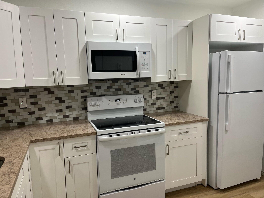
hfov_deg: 67.3
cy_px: 99
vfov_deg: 53.1
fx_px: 198
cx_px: 132
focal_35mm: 26
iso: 100
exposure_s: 1/120
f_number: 1.6
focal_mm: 5.1
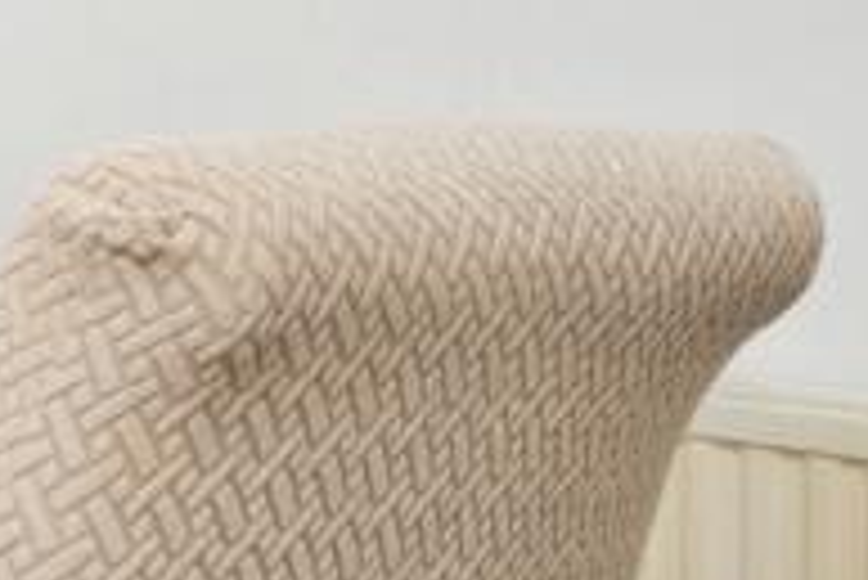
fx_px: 2203
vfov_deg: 14.8
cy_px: 7
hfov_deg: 15.7
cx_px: -1030
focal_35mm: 91
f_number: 5
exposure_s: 1/60
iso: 200
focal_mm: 11.5
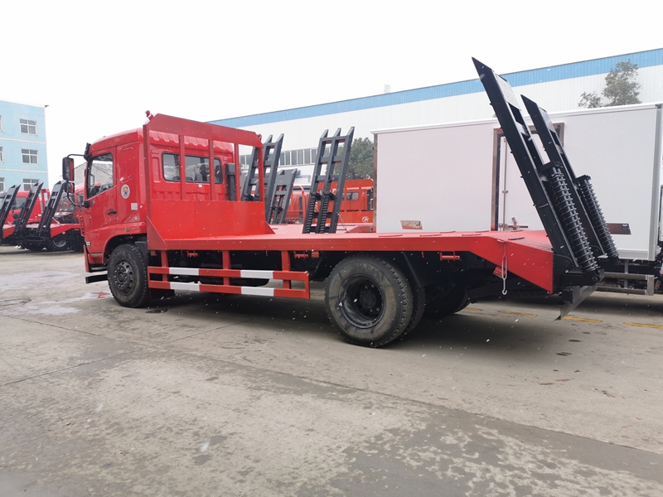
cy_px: 248
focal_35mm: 27
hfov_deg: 65.3
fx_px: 517
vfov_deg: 51.4
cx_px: 332
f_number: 1.8
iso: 50
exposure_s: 1/166
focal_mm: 5.58
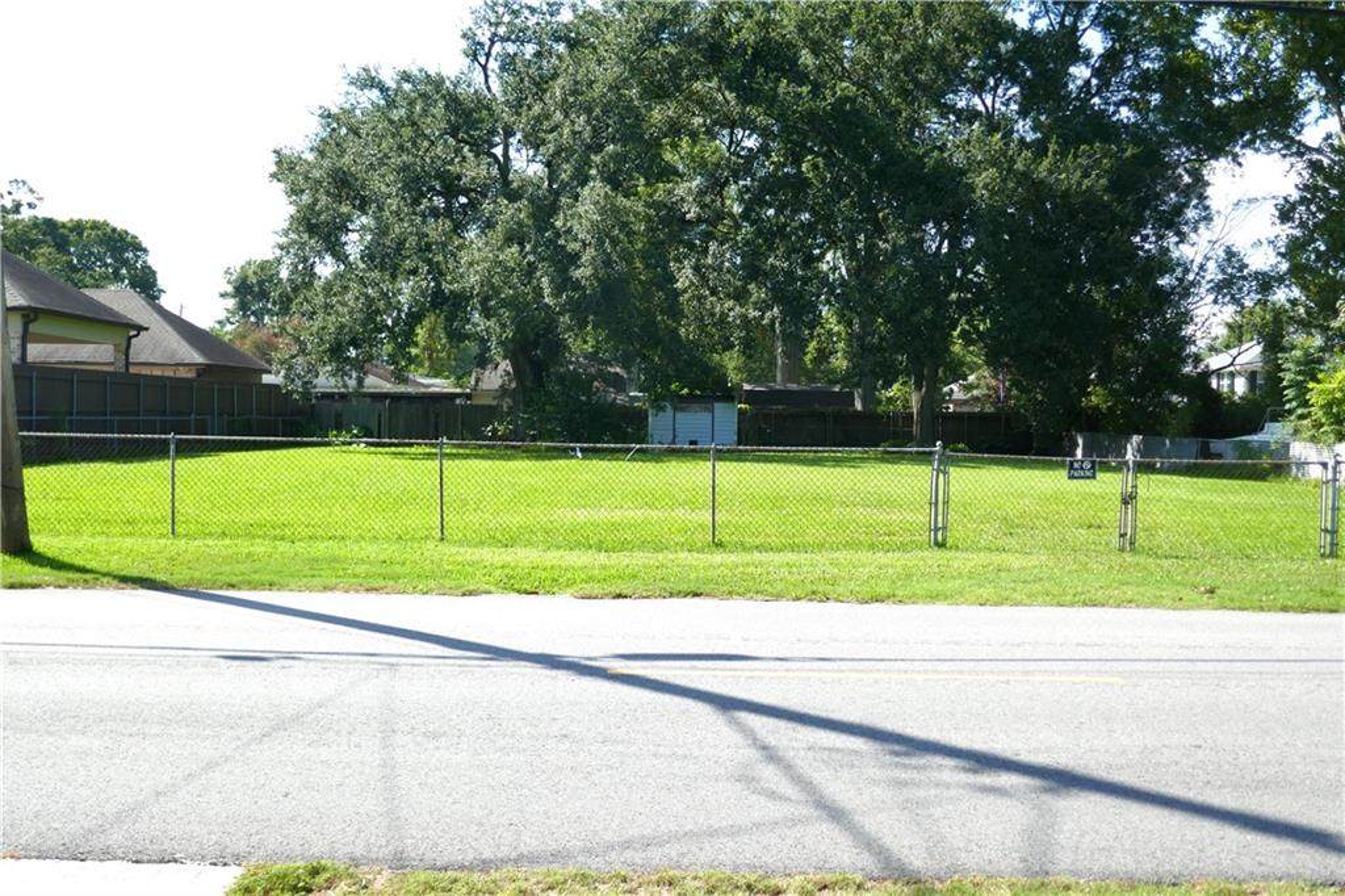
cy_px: 448
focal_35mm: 35
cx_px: 672
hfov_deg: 54.4
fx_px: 1307
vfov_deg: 37.8
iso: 125
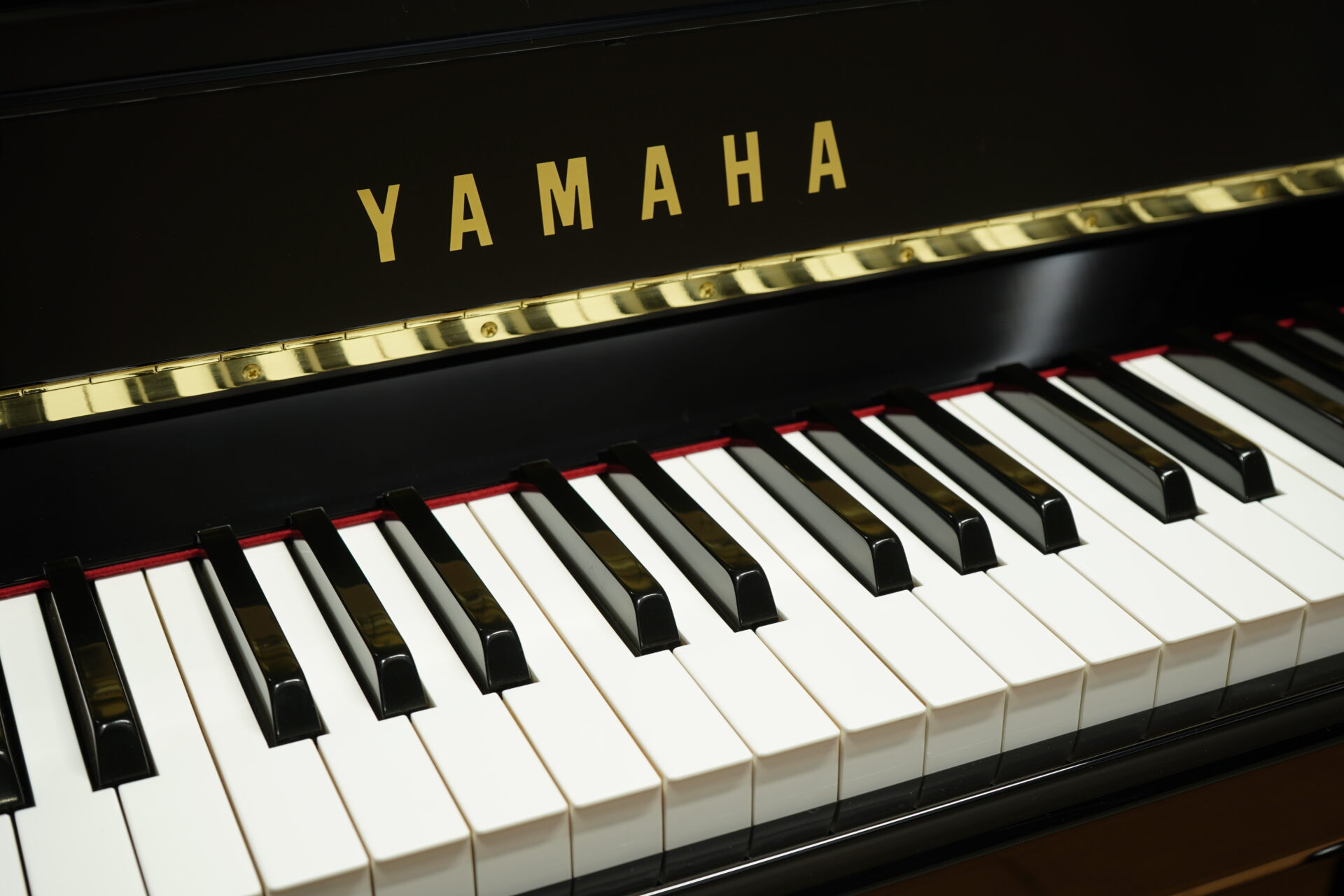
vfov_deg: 28.1
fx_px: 1792
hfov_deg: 41.1
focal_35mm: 48
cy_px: 448
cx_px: 672
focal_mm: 48
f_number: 7.1
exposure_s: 1/6
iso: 160
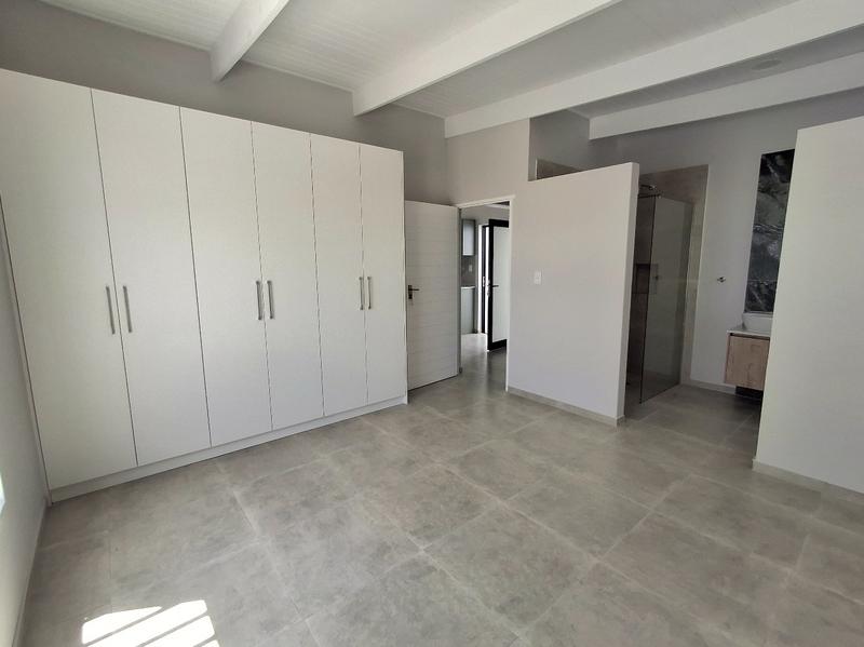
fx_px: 399
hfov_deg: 94.5
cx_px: 432
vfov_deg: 78.0
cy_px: 324
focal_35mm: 16
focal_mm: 1.64
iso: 40
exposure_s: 1/189
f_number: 2.2
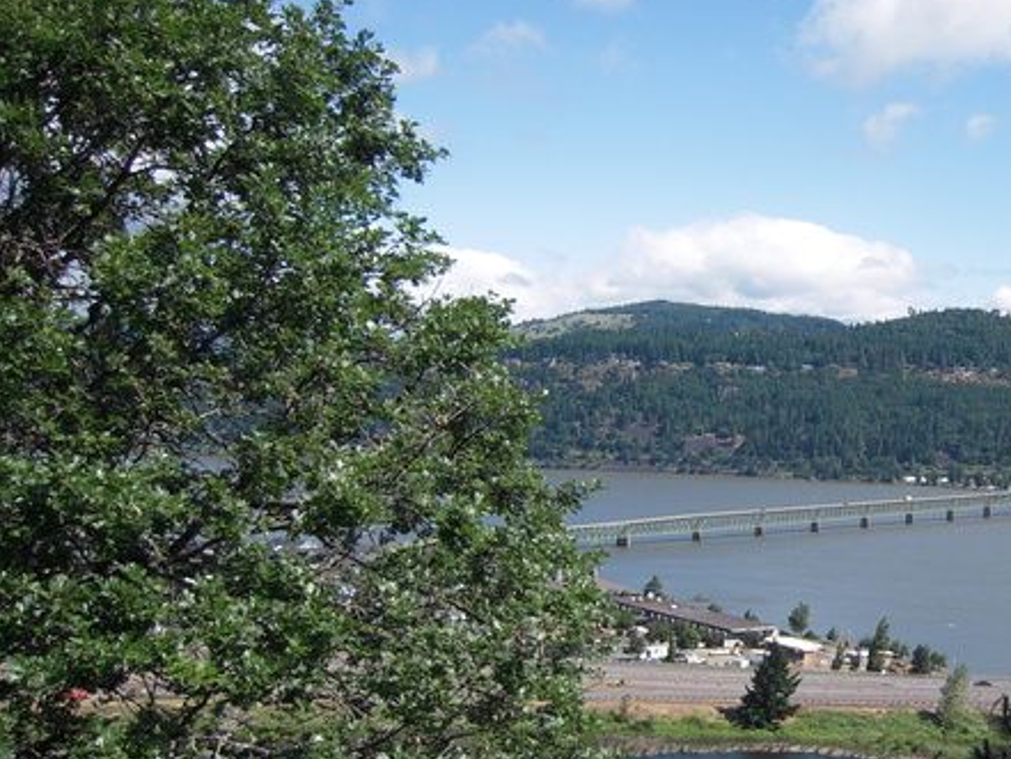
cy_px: 443
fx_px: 1344
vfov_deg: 31.5
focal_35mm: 46
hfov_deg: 39.4
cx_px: 826
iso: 100
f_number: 5.4
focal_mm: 5
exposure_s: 1/320
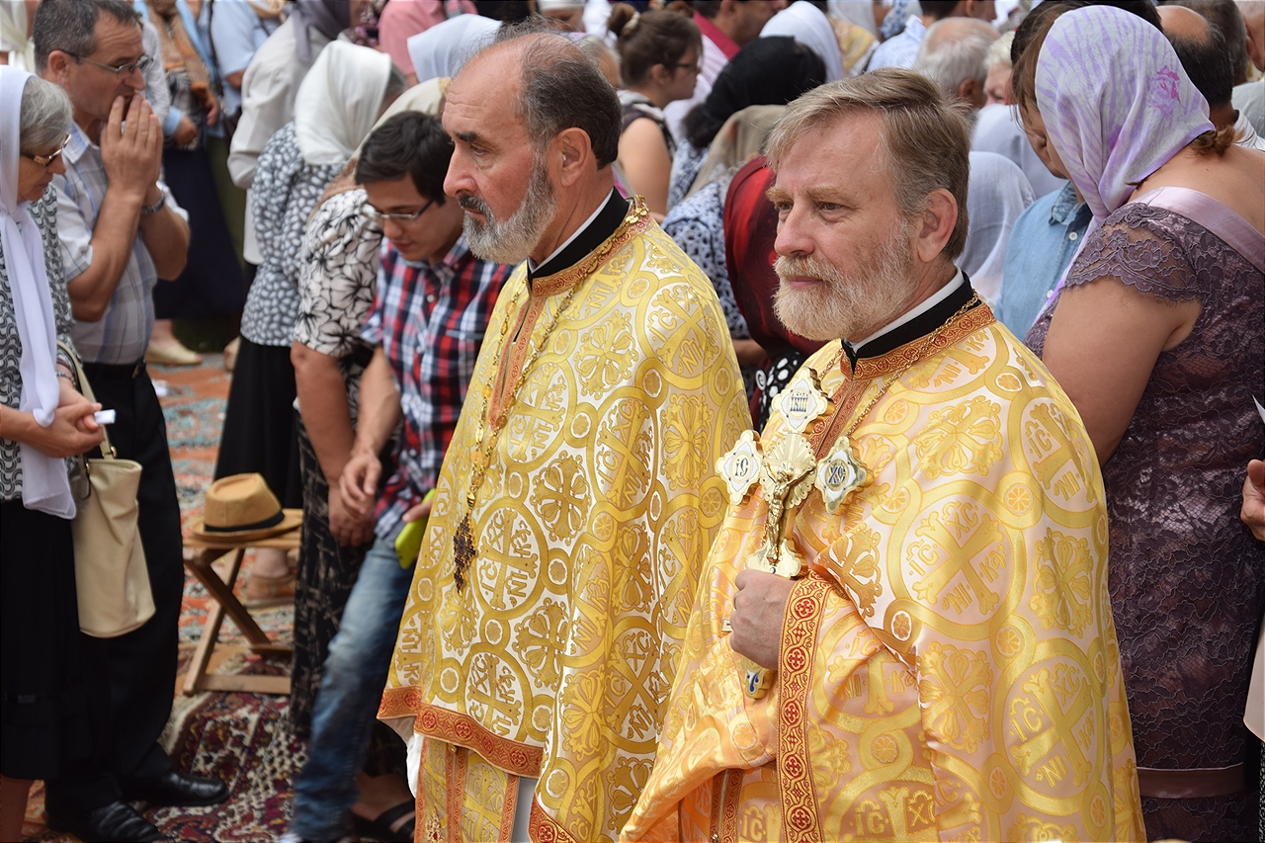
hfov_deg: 26.0
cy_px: 422
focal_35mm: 78
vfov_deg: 17.5
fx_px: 2740
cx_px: 632
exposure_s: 1/100
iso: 100
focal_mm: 52
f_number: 5
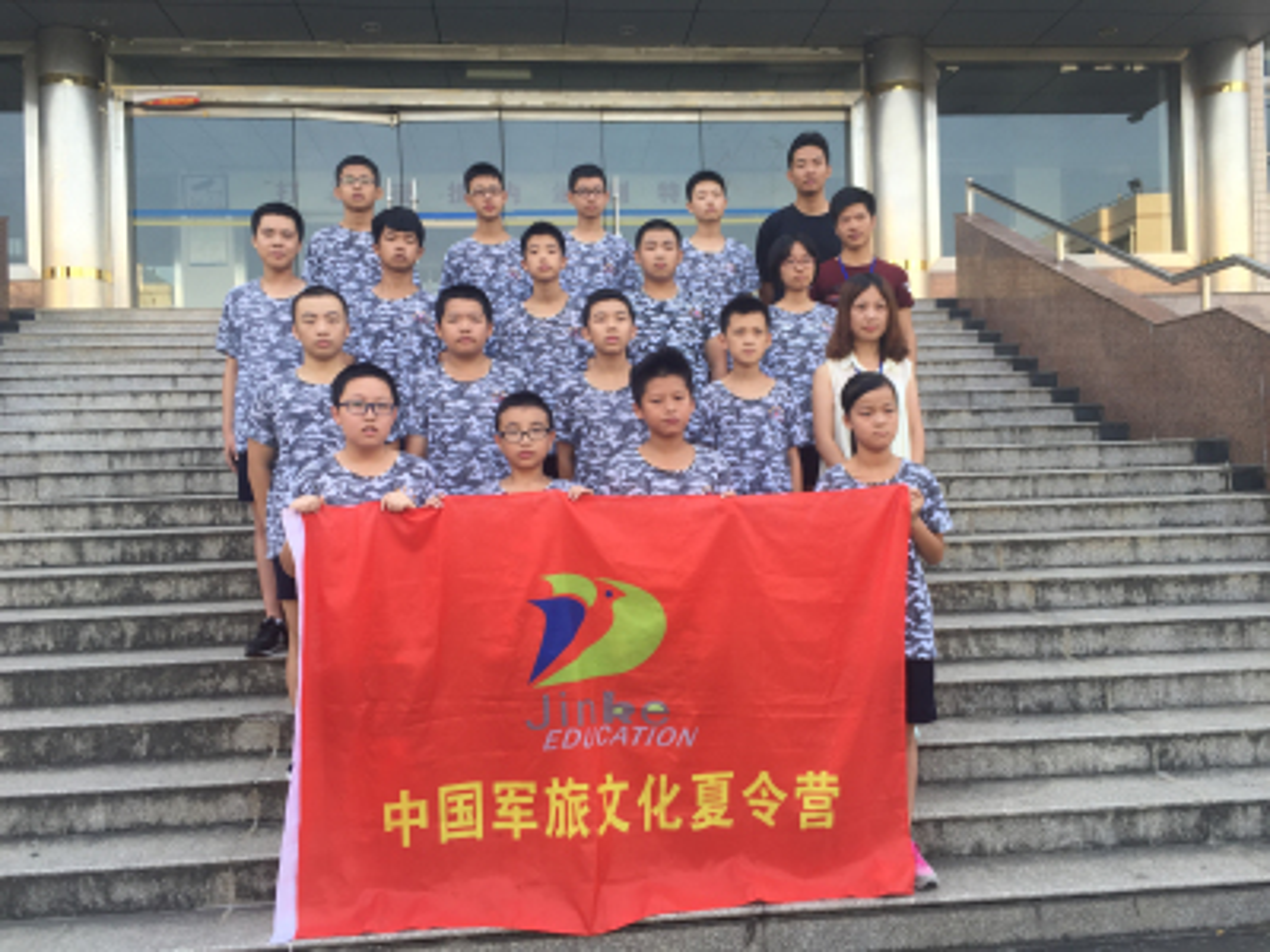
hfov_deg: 61.7
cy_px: 476
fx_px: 1064
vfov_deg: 48.2
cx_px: 635
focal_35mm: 29
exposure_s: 1/178
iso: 32
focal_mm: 4.15
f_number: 2.2
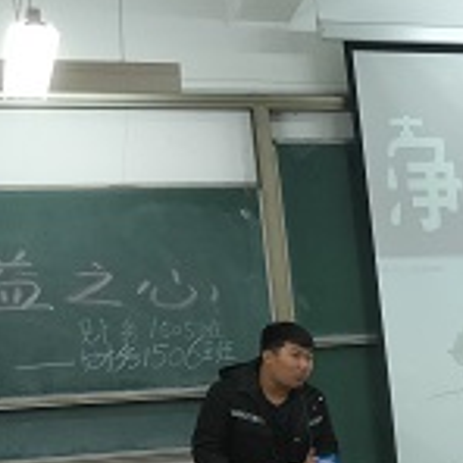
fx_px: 1392
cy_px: 529
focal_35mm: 92
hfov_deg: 15.5
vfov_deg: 18.1
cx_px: 898
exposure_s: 1/50
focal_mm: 4.1
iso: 400
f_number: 1.7
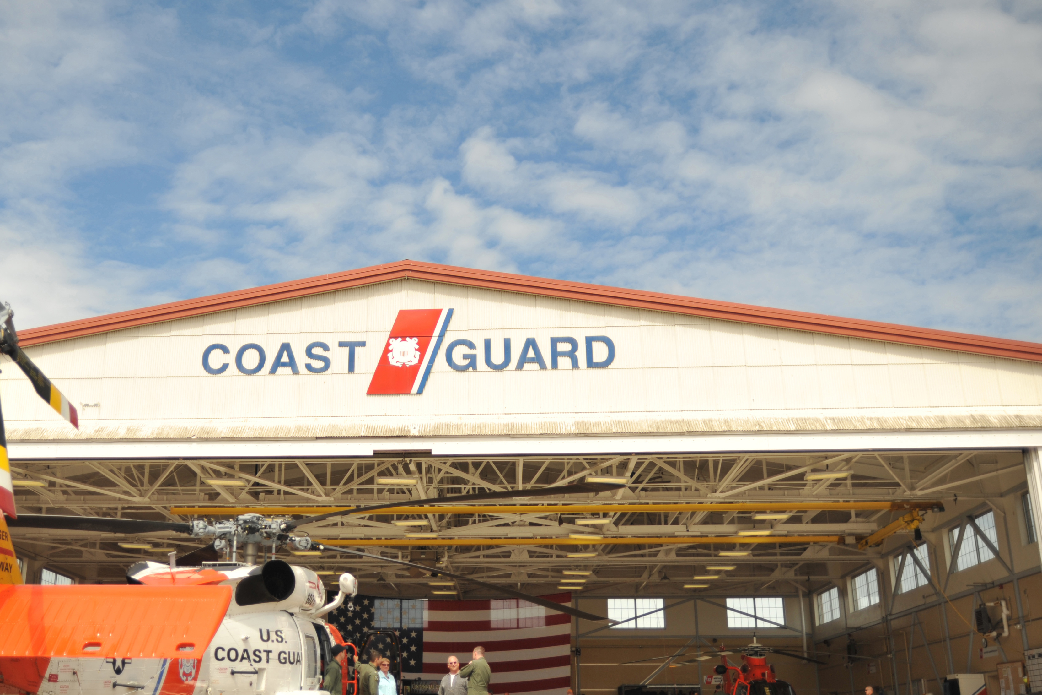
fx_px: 1187
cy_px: 355
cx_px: 408
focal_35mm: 41
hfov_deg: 47.1
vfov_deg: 32.6
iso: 200
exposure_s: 1/4000
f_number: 2.8
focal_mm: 32
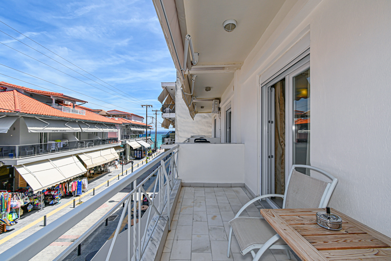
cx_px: 196
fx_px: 163
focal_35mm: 15
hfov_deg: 100.4
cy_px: 130
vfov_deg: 77.3
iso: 100
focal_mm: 10
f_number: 9
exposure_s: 1/200
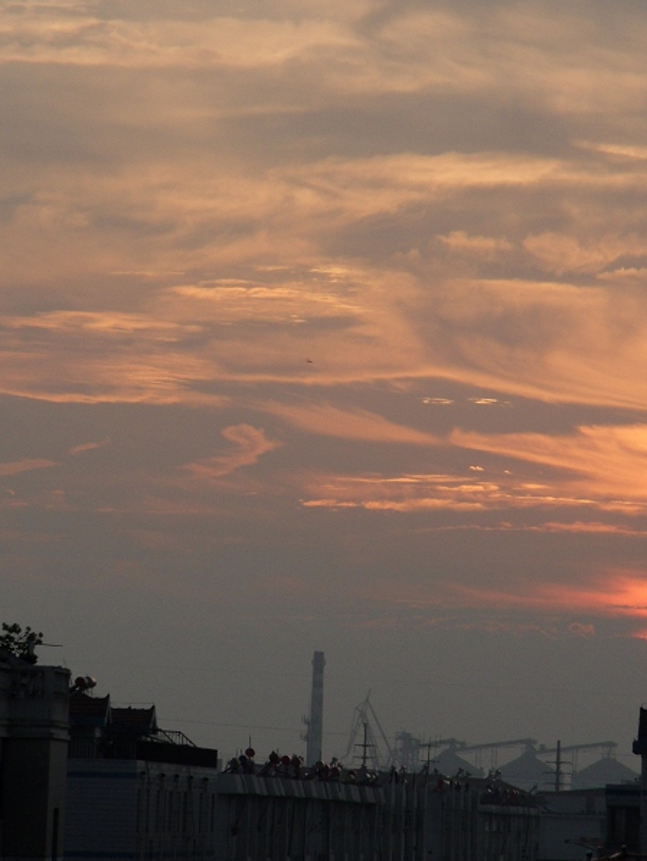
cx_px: 405
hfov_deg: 4.6
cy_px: 335
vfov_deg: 6.2
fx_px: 7994
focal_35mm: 321
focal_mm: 42
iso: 100
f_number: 5.8
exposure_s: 1/180
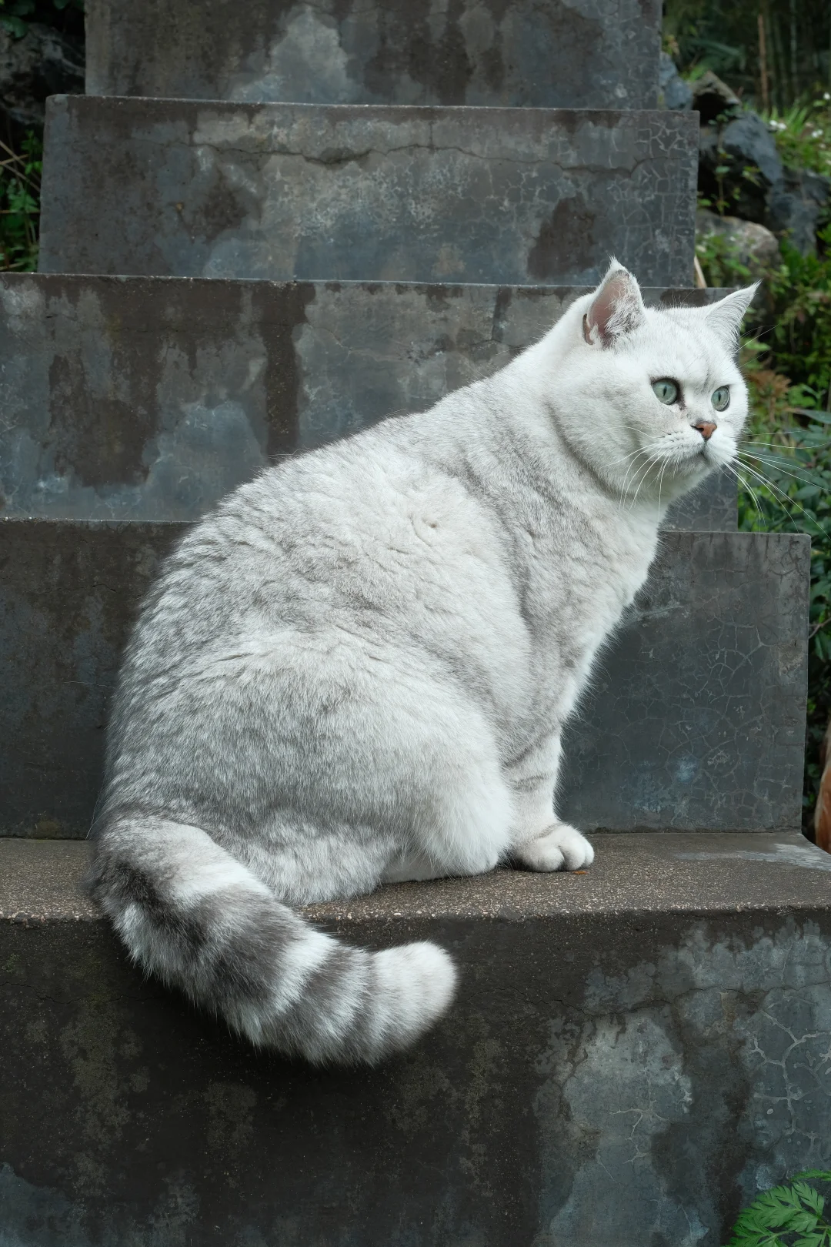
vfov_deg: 39.6
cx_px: 416
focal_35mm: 50
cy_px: 624
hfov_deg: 27.0
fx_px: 1731
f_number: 9
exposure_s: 1/160
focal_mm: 33
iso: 640
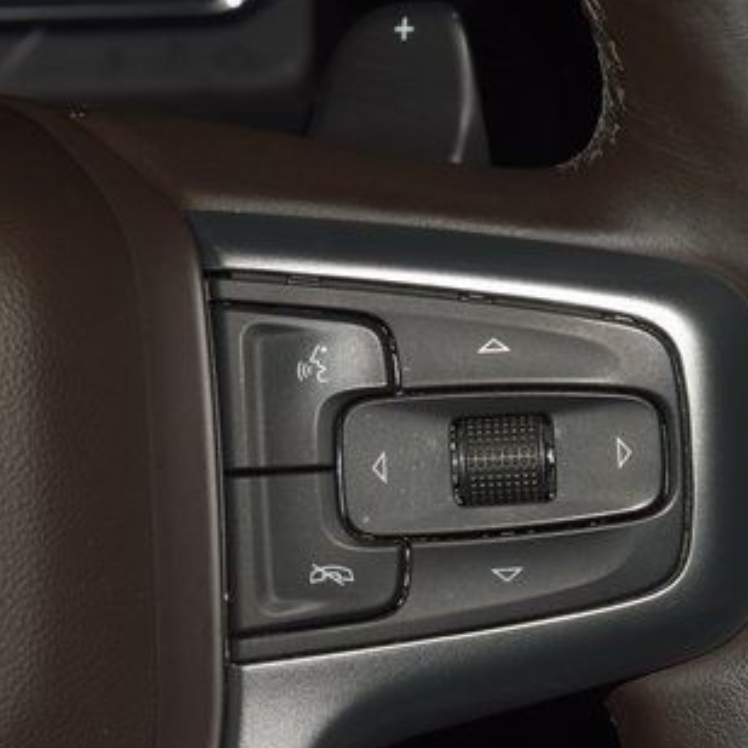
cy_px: 309
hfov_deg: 9.5
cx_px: 395
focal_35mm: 185
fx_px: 4523
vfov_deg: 9.5
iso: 100
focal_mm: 70
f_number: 8
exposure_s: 1/125
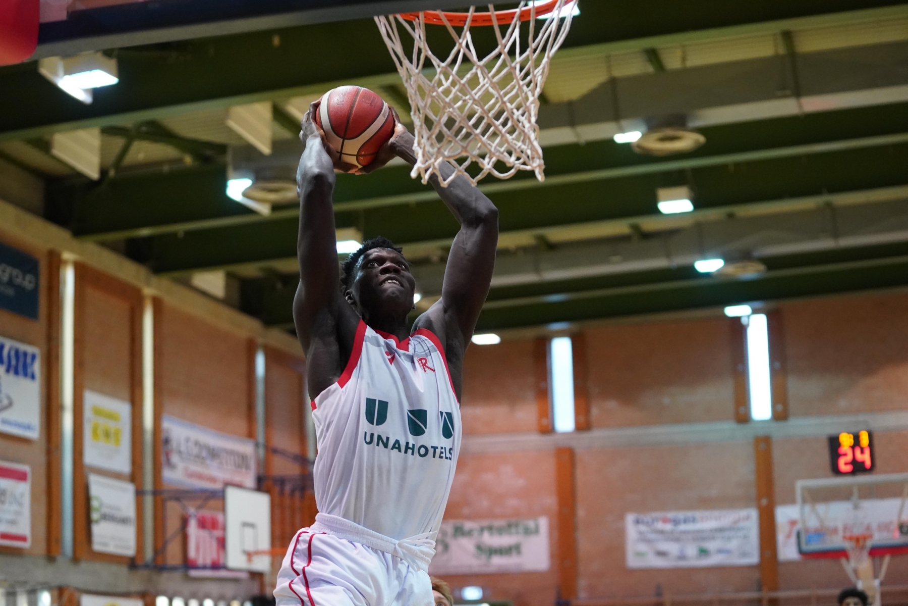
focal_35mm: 70
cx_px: 454
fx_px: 1765
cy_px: 303
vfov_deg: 19.5
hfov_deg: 28.8
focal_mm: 70
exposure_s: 1/1000
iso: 8000
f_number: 3.2
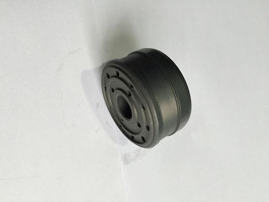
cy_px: 101
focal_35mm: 29
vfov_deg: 48.2
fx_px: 225
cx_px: 134
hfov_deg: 61.6
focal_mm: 4.15
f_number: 2.2
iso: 50
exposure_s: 1/30
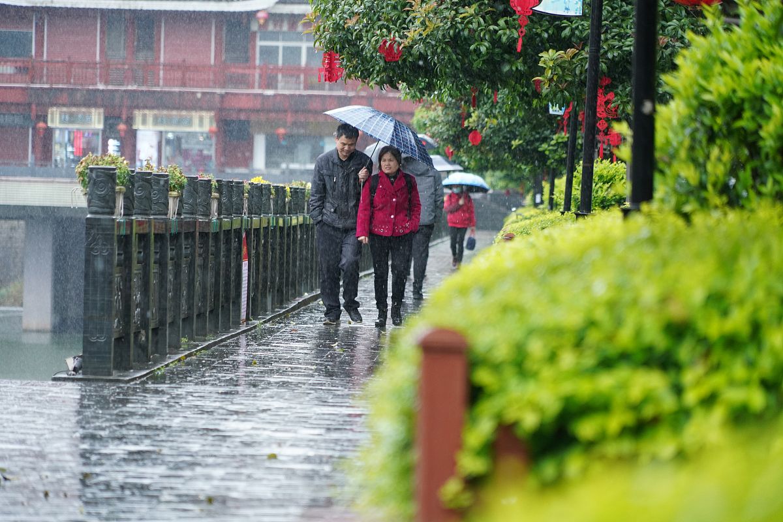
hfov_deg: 8.6
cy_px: 261
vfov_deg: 5.7
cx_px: 392
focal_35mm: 240
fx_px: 5220
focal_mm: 240
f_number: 6.3
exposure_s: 1/320
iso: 2500
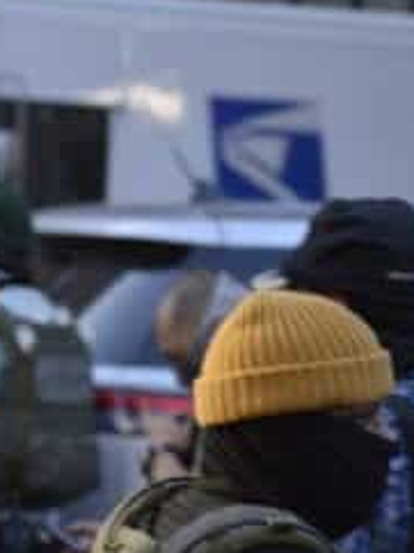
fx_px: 8003
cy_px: 261
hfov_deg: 3.0
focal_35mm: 501
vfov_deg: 4.0
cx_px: 22
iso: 200
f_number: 5.6
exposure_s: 1/100
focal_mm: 140
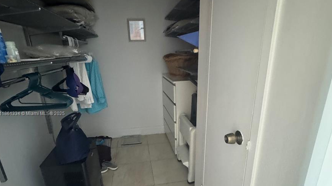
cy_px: 114
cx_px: 166
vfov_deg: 53.1
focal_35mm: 21
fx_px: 185
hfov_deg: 83.9
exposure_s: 1/40
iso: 1250
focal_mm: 2.22
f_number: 2.2
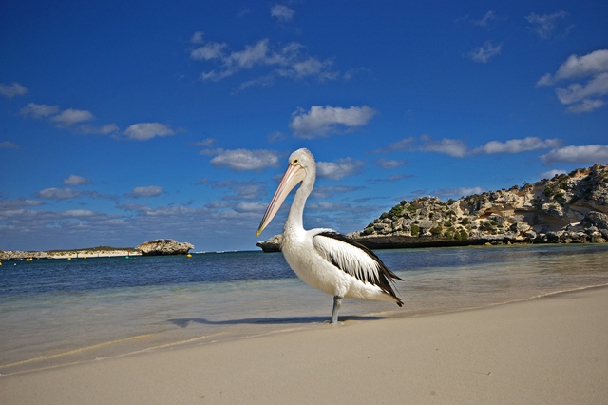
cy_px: 202
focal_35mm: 30
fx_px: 506
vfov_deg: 43.6
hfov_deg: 62.0
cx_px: 304
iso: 200
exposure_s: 1/250
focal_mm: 20
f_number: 13
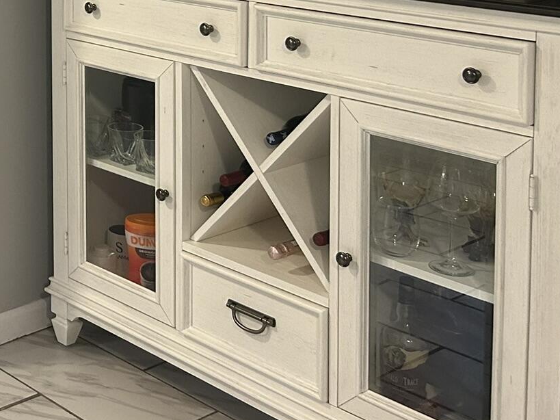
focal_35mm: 65
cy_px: -99
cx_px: -101
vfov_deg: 20.9
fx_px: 1051
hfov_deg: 26.7
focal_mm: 5.7
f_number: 1.5
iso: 200
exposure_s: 1/60
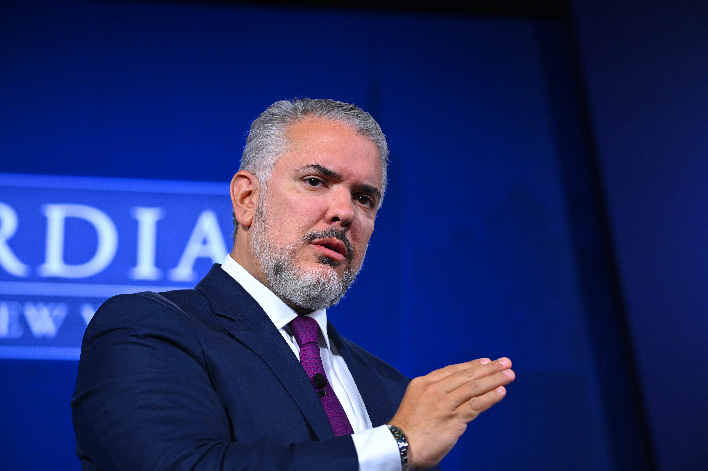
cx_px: 354
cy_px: 236
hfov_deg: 14.2
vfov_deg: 9.4
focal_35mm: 145
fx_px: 2850
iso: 2000
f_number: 5.6
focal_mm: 145
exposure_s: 1/160
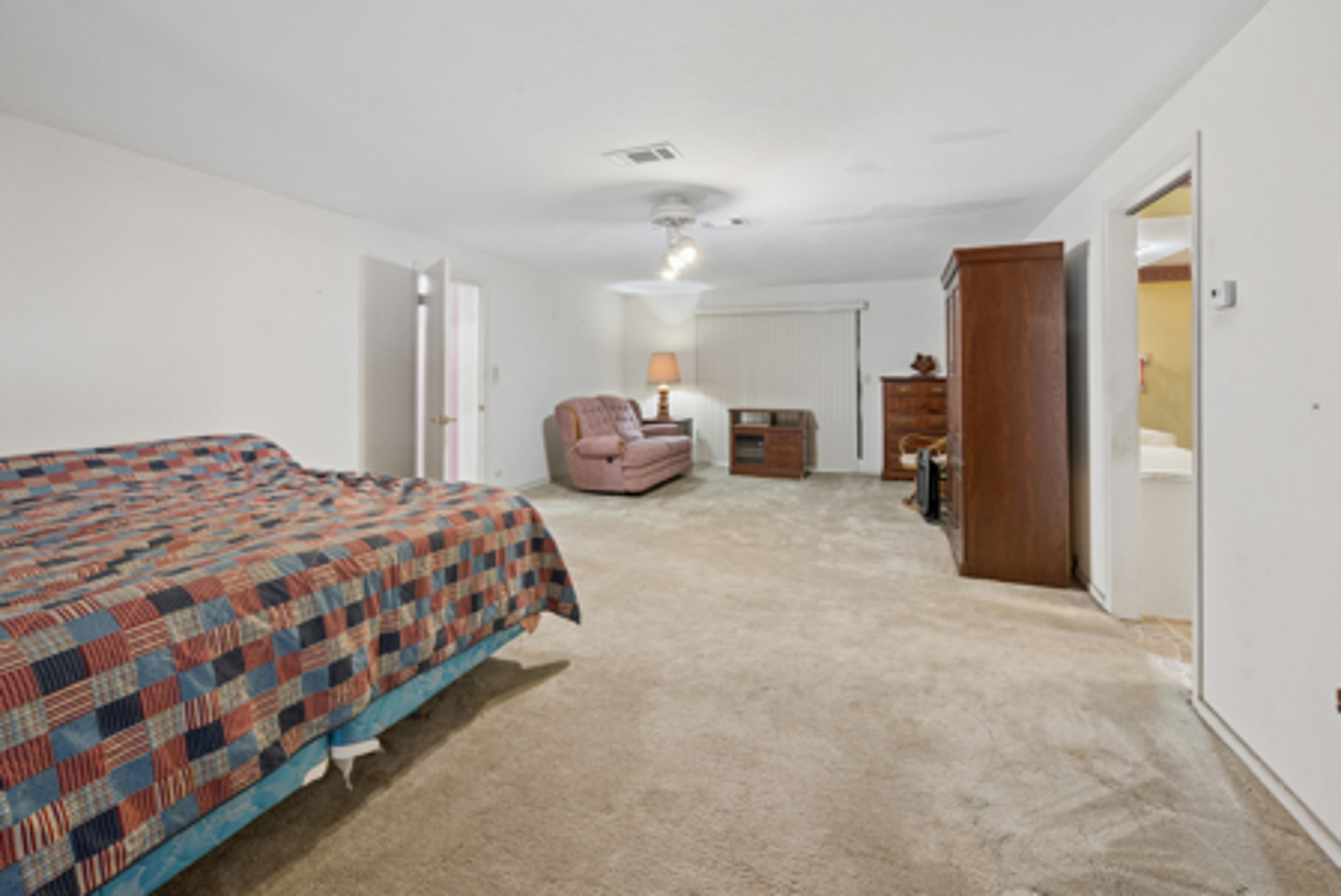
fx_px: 522
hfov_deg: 104.2
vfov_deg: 81.3
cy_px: 448
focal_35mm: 14
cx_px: 670
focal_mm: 14
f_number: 8
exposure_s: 1/4
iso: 400
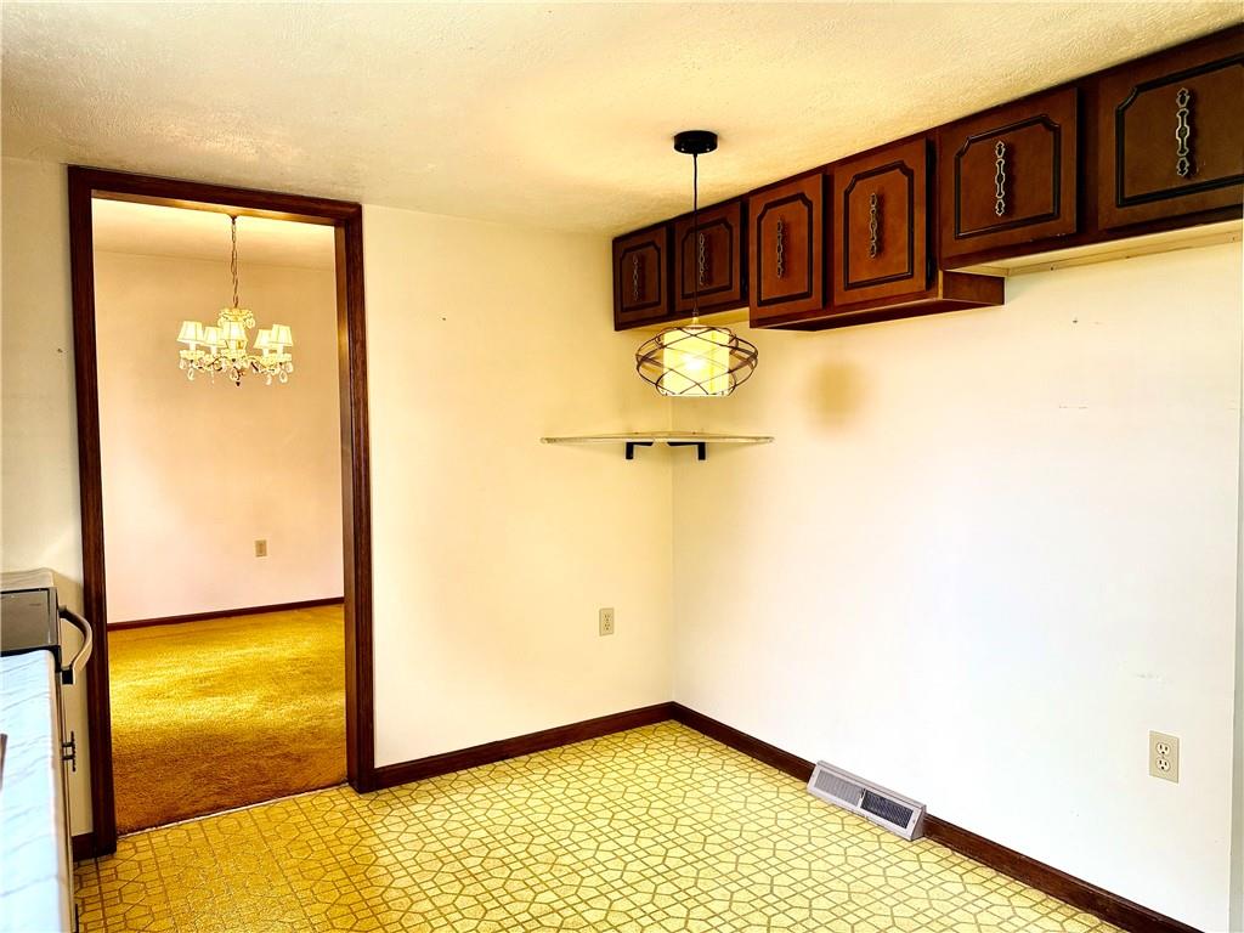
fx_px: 862
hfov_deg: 71.6
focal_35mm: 24
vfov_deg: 56.8
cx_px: 622
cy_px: 466
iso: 160
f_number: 1.78
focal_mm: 6.76
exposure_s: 1/120
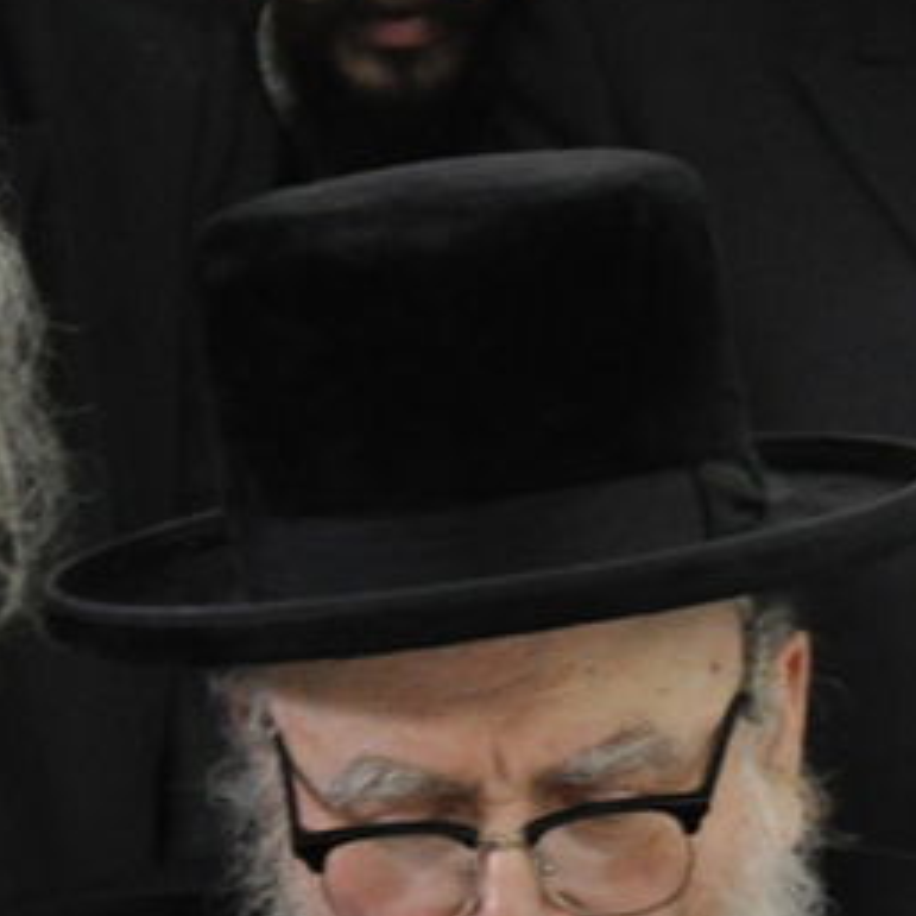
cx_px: 877
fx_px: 12924
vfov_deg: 4.1
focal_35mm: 432
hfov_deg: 4.1
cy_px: 1073
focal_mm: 85
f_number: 5.6
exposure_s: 1/40
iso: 1600
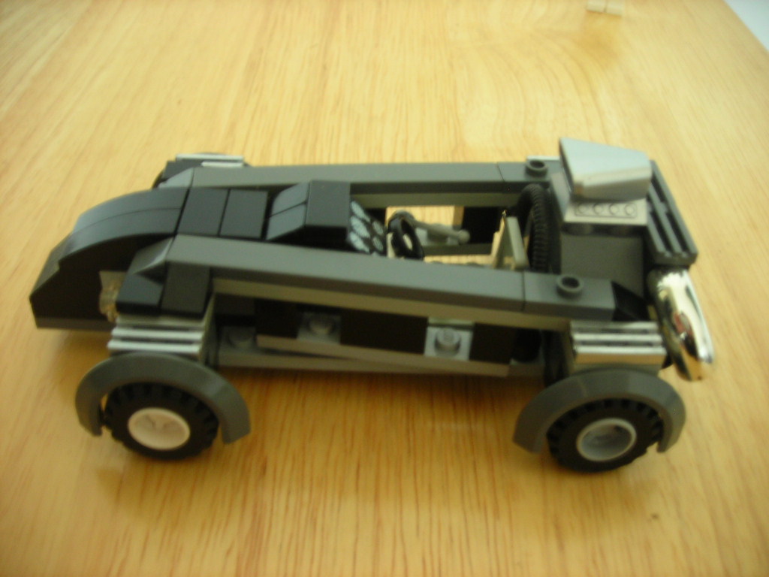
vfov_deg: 37.7
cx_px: 384
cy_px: 288
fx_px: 844
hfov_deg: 49.0
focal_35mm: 38
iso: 83
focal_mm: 6.3
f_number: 3.2
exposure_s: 1/4
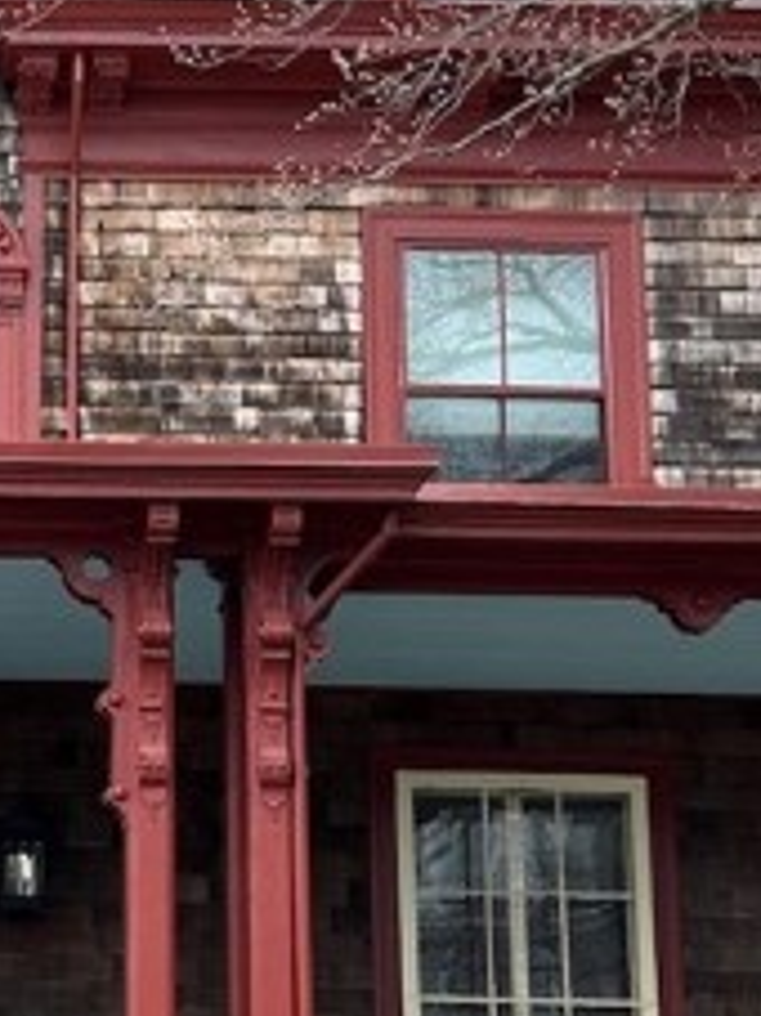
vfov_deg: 22.1
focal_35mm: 88
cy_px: 730
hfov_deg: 16.1
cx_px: -161
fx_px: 2582
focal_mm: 5.7
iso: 50
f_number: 1.5
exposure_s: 1/1100
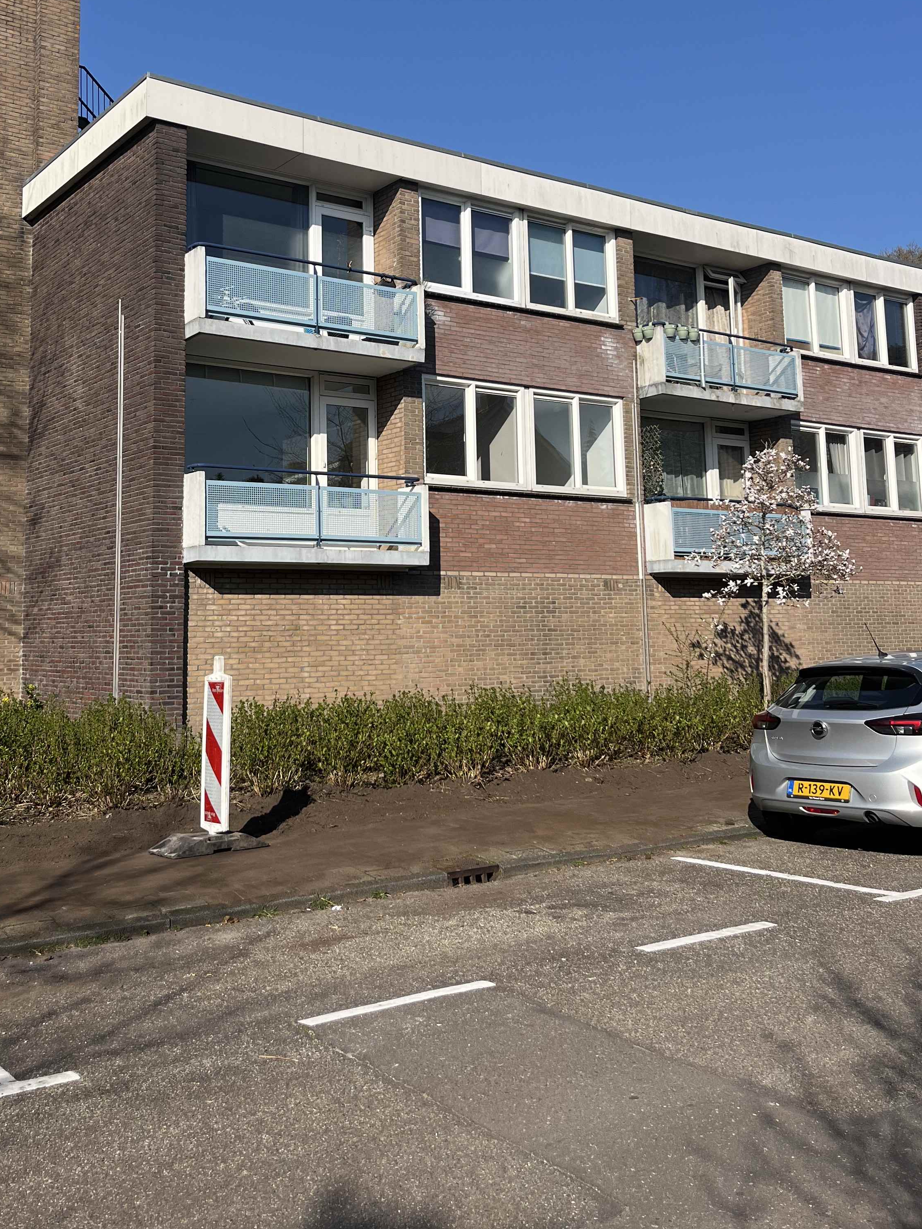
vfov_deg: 51.9
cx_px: 367
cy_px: 441
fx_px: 1243
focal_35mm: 35
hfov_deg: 40.5
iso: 50
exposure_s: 1/4016
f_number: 1.6
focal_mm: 5.1
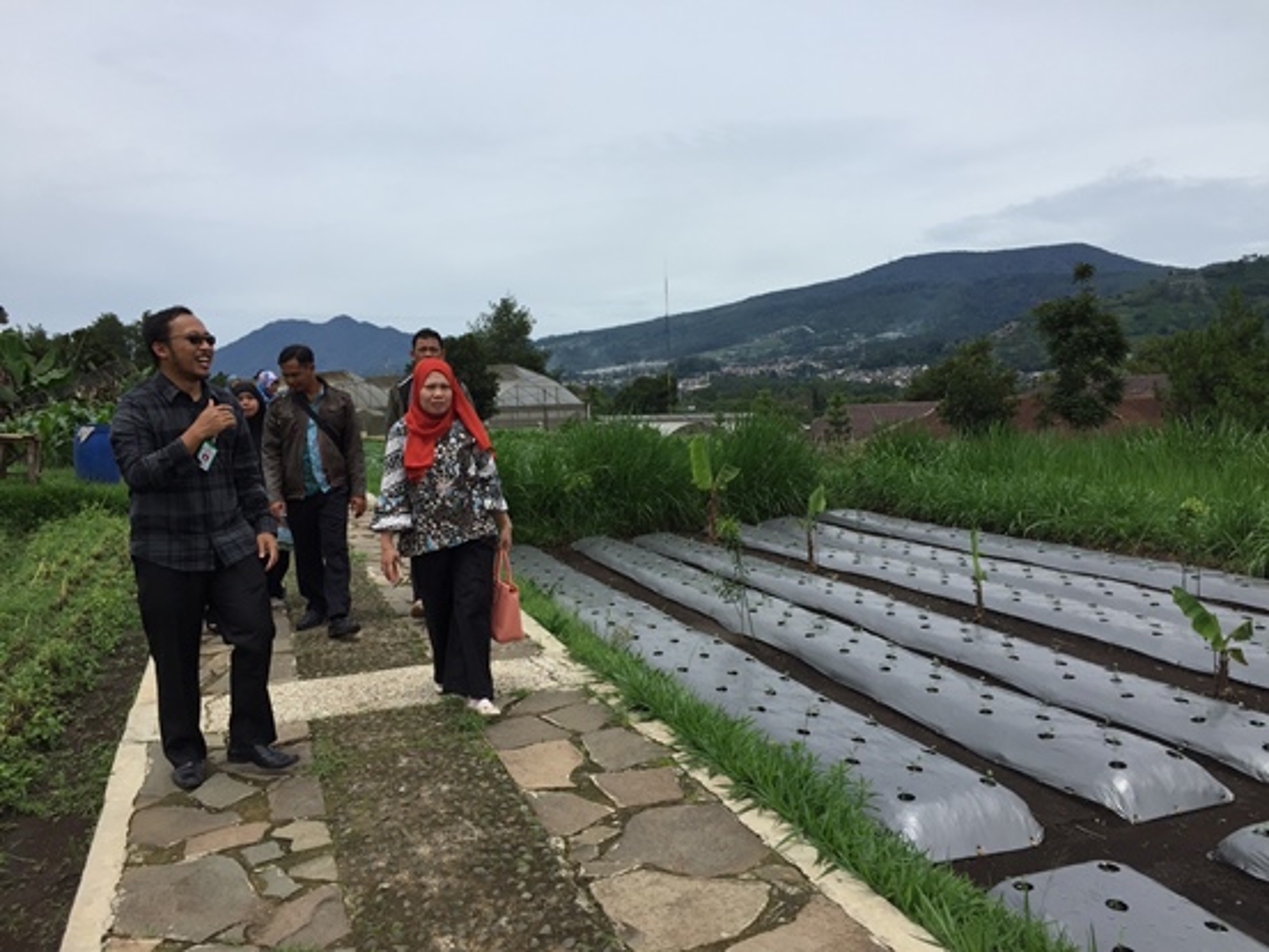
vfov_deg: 48.2
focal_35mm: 29
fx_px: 1063
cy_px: 476
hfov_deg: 61.6
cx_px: 634
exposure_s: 1/3049
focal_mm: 4.15
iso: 32
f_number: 2.2
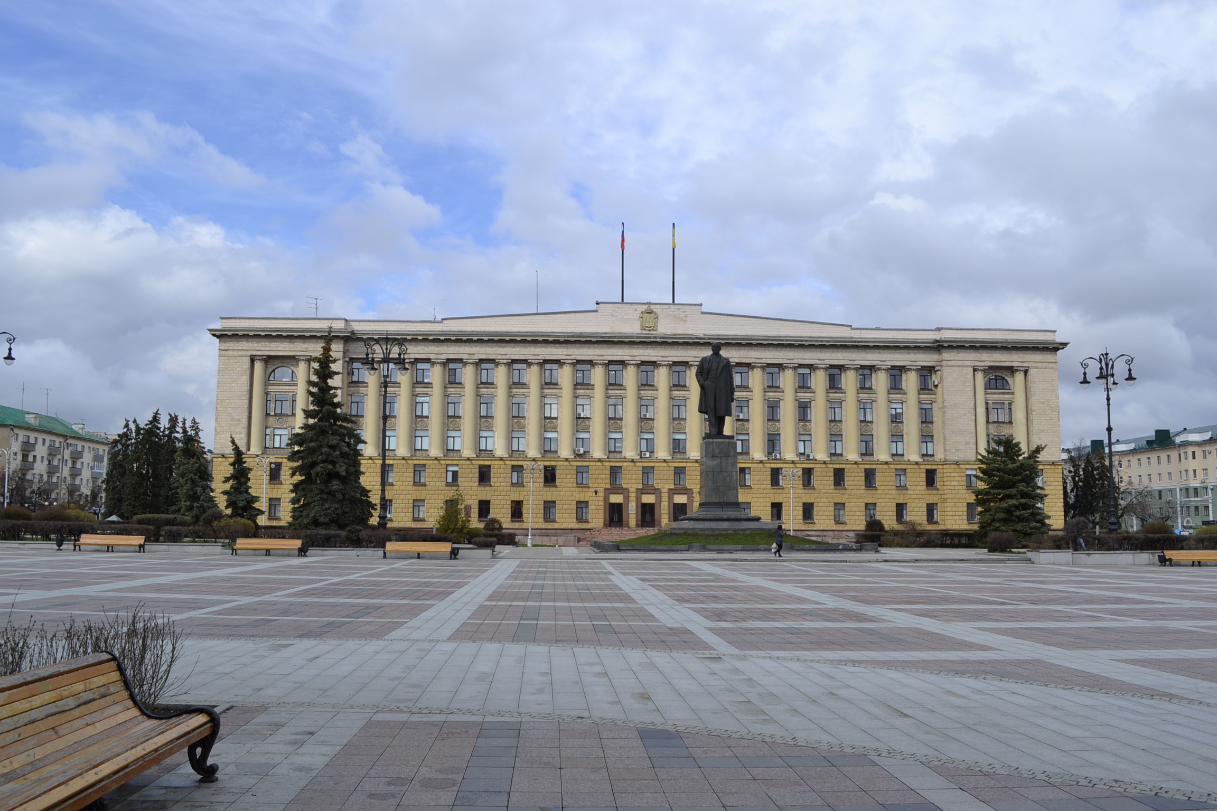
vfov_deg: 47.9
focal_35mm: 27
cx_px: 608
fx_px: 913
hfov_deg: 67.4
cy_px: 406
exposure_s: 1/250
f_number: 8
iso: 100
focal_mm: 18
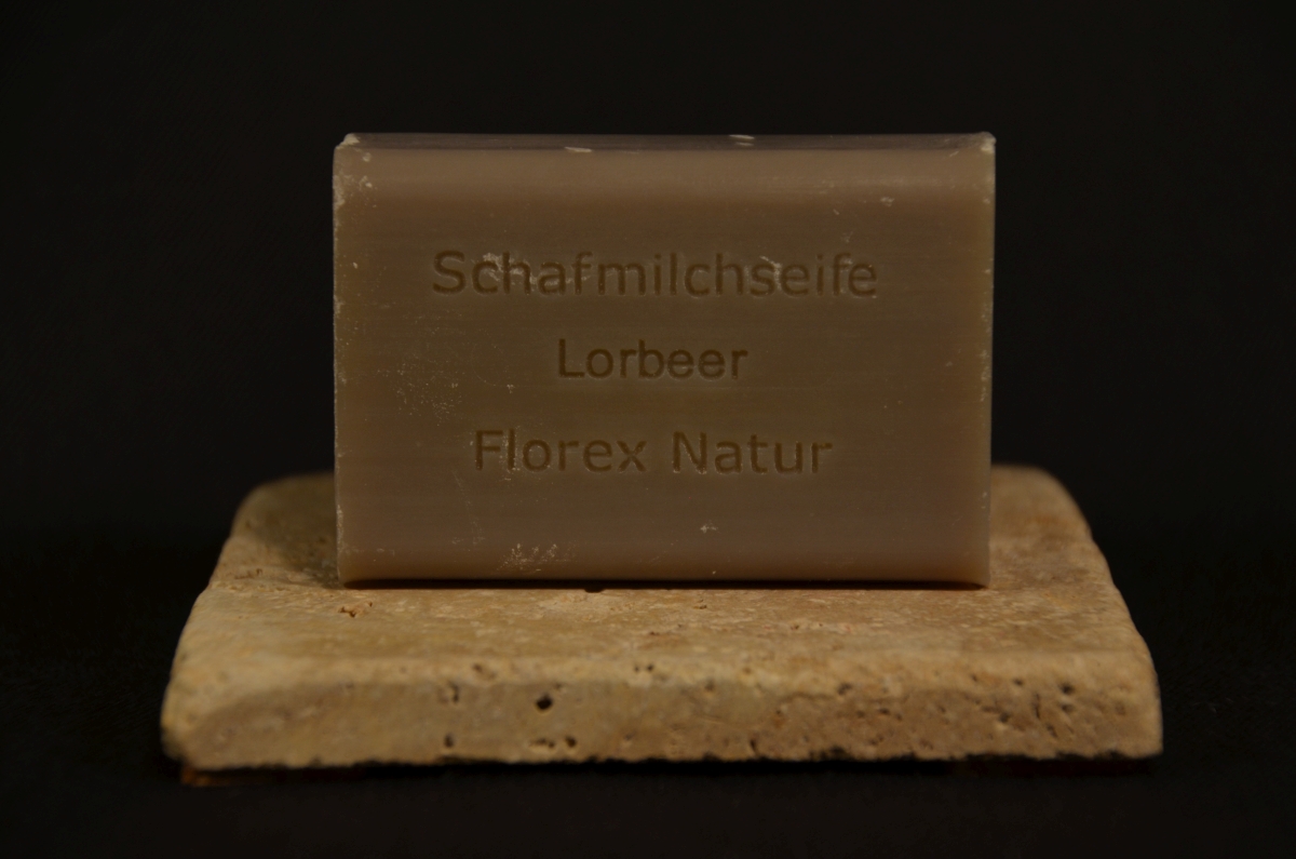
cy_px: 430
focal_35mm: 138
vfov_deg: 9.9
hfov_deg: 14.9
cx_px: 648
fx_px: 4958
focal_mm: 92
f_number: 5.6
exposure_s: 1/320
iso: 400
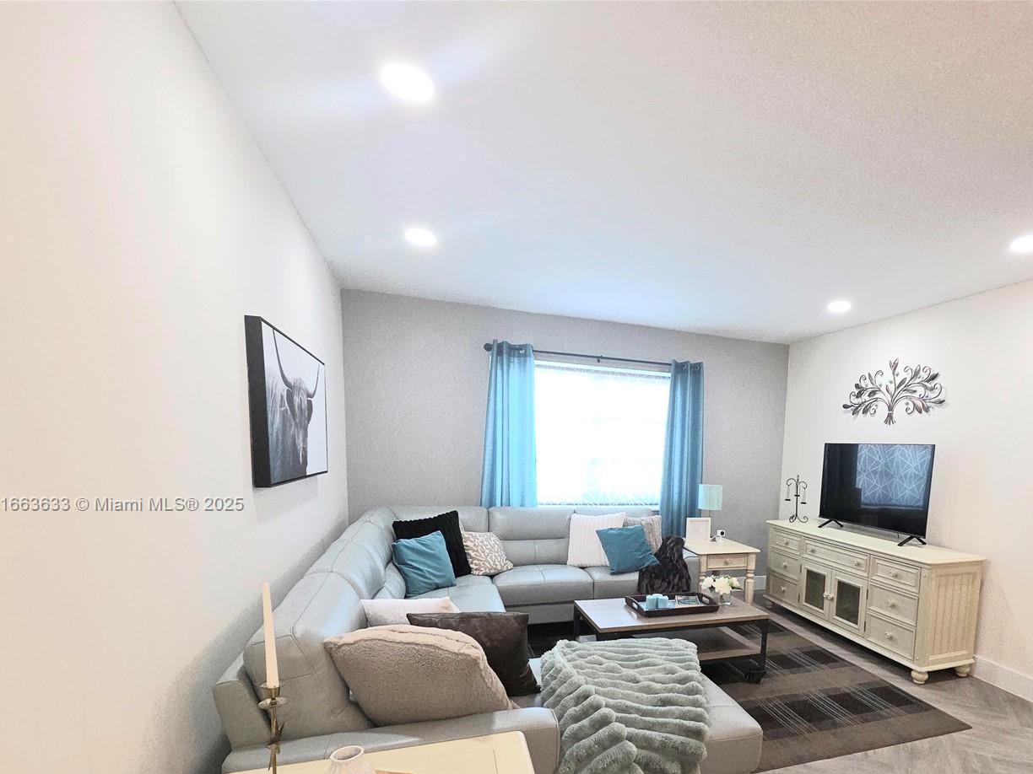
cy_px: 505
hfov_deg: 89.1
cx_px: 648
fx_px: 507
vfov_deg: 72.9
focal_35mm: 17
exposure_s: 1/60.2
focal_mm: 2.2
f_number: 2.2
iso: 125
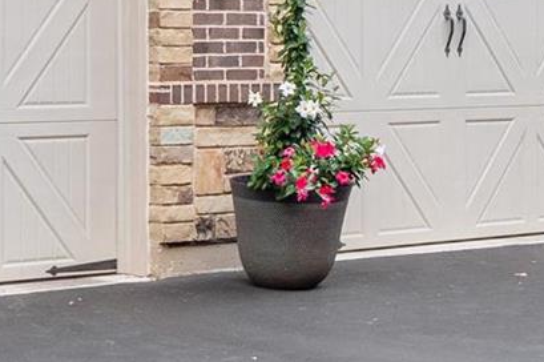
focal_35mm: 141
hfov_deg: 14.5
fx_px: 2129
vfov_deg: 9.7
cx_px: 370
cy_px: 55
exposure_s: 1/40
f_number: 6.3
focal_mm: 18
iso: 400
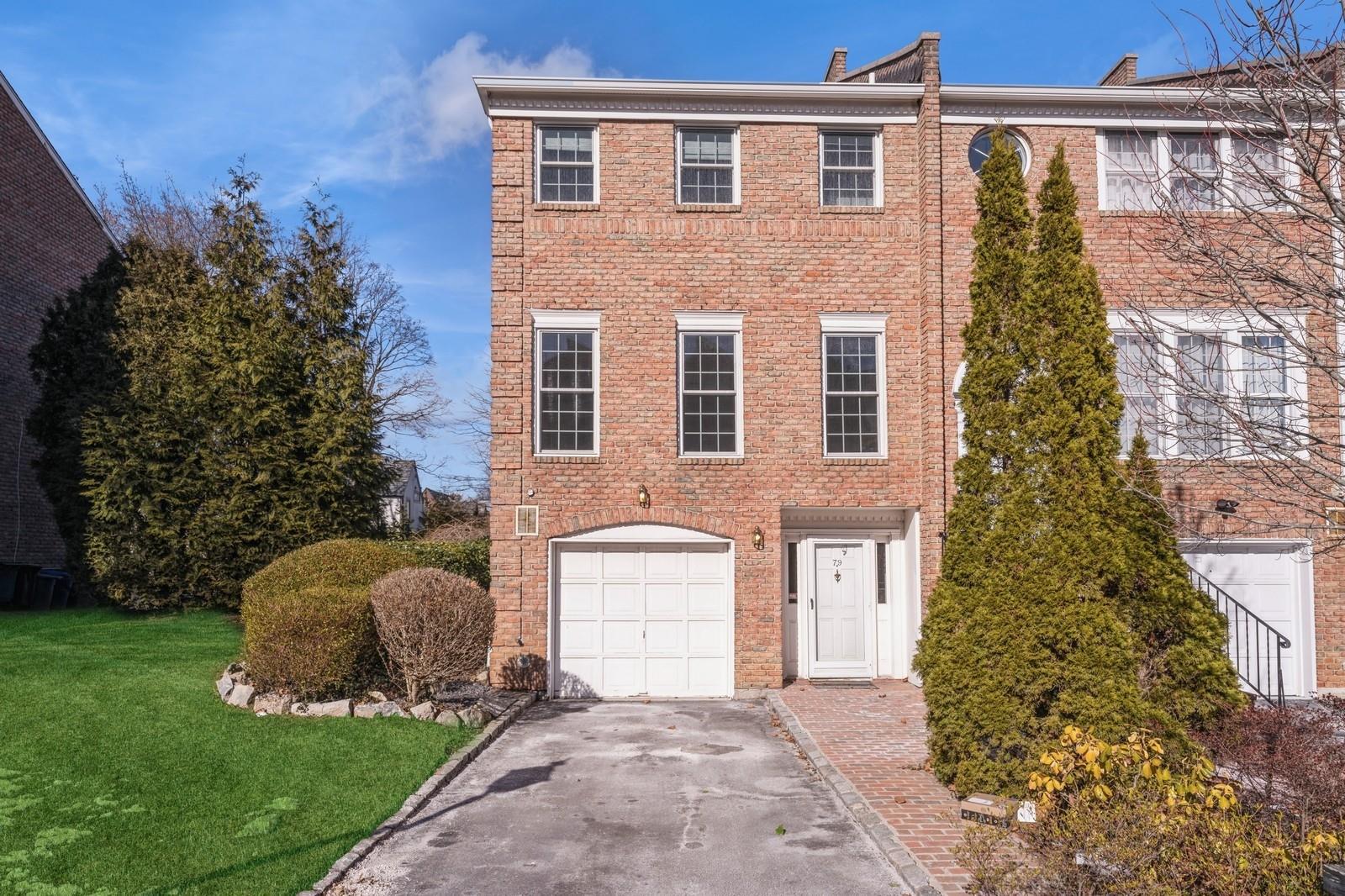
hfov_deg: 82.3
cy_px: 448
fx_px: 769
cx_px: 672
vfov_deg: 60.4
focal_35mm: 21
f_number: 11
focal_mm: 20.6
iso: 100
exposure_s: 1/250
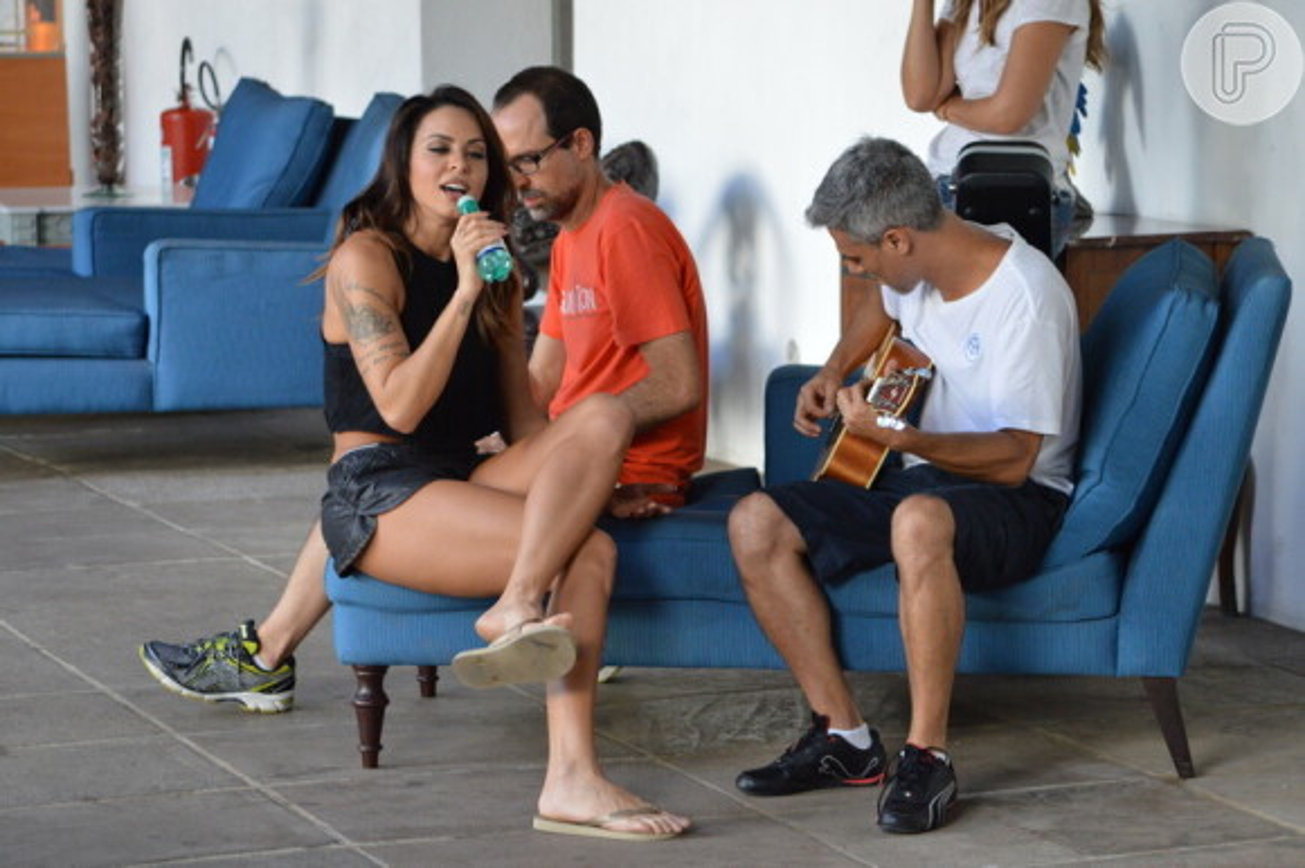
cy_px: 434
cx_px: 652
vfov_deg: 11.7
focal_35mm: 117
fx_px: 4239
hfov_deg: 17.5
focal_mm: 78
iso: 1600
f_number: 4.5
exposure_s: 1/320
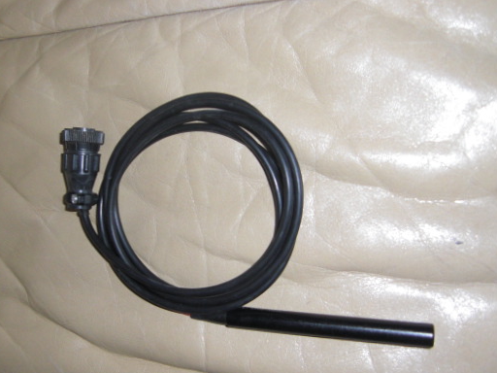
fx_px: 503
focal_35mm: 35
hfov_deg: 52.5
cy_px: 217
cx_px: 222
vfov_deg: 40.6
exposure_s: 1/60
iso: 200
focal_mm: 4.9
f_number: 2.6
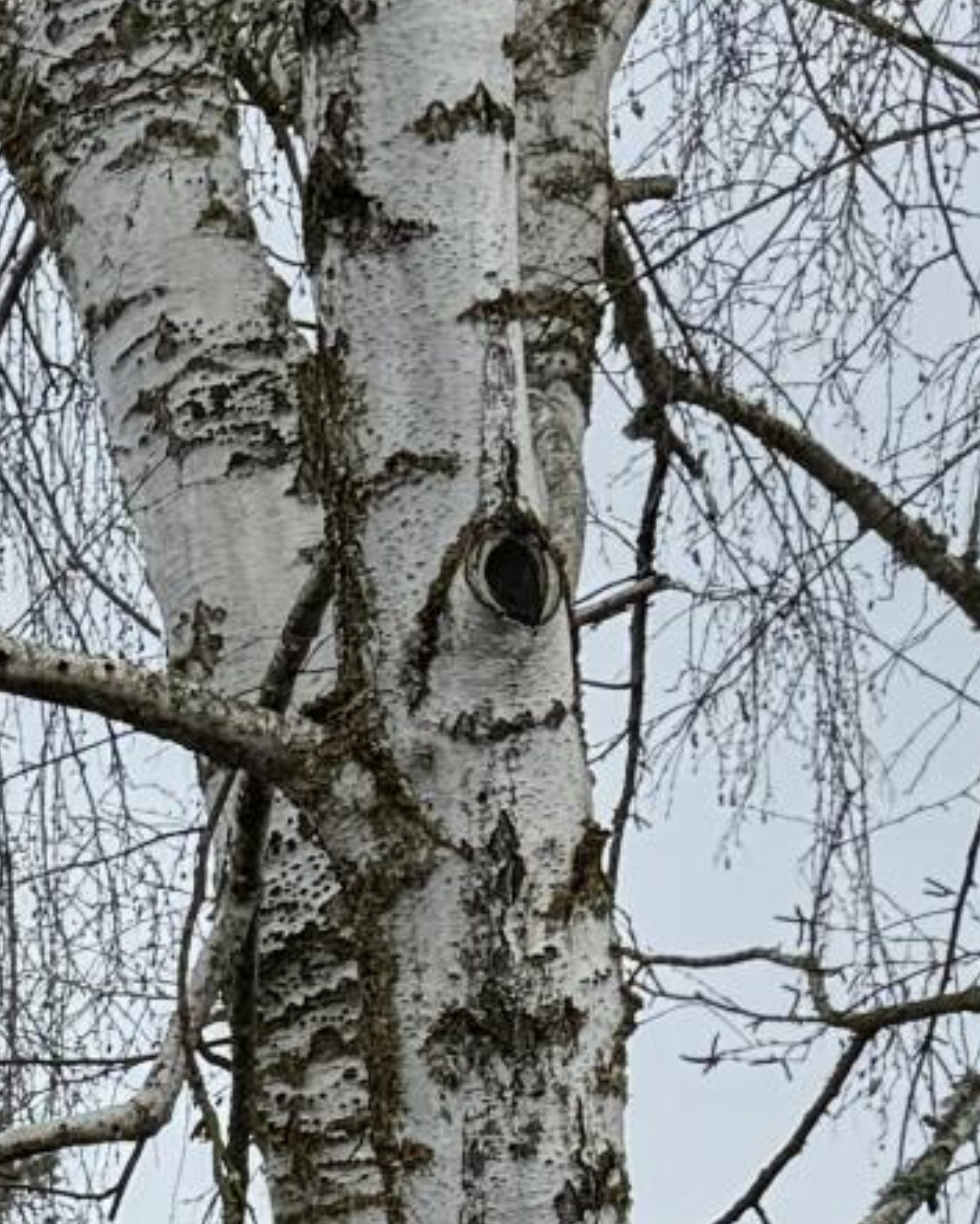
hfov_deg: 8.3
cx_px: -1880
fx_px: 5761
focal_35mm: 159
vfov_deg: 11.3
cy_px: 2190
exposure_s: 1/1094
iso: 80
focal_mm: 6.86
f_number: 1.78
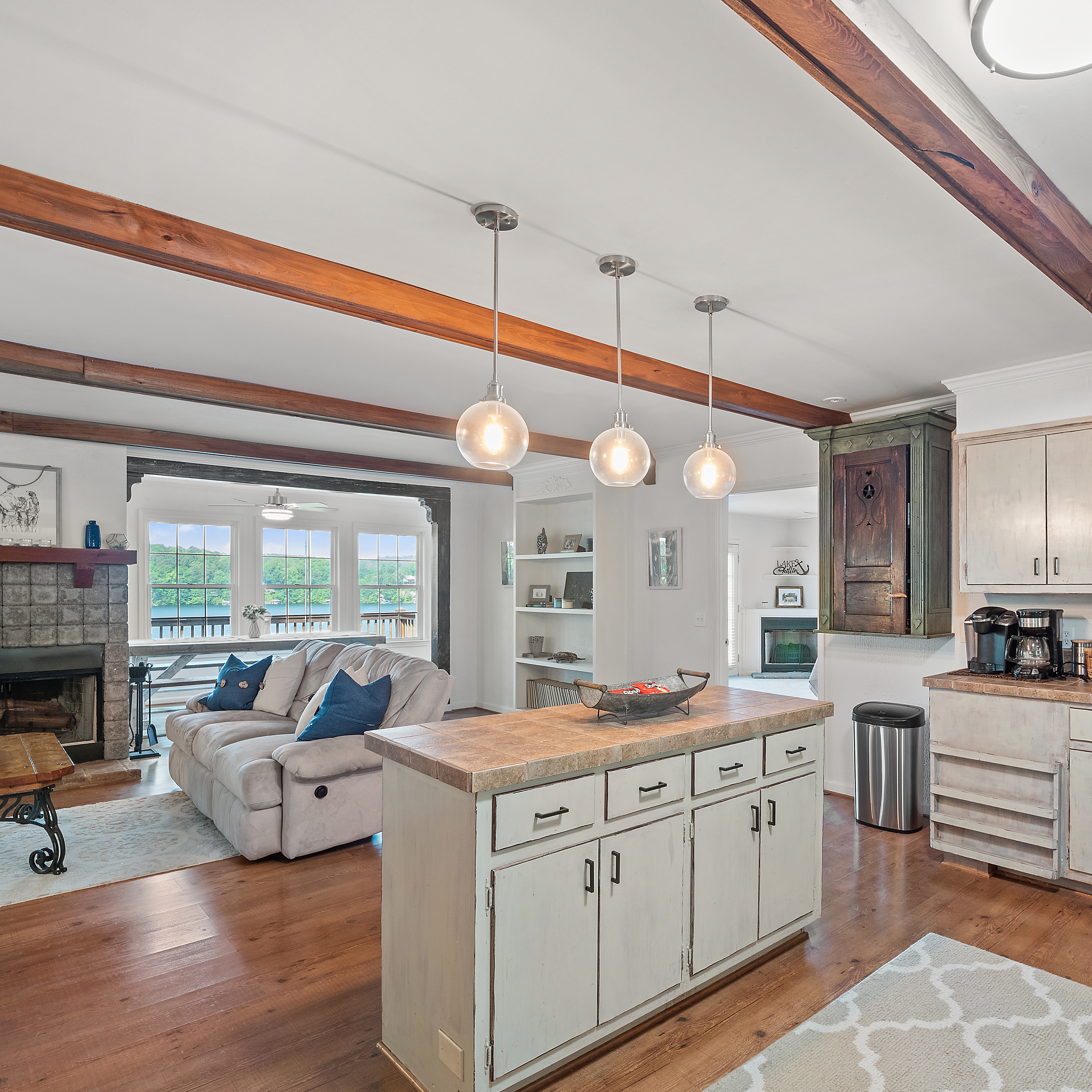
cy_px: 549
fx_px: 678
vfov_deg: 77.7
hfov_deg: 75.9
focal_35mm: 19
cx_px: 702
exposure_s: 1/1.25
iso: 200
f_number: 5.6
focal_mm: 8
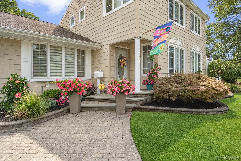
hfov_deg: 84.0
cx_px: 120
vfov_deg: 61.9
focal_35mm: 20
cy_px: 80
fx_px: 134
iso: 200
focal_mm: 20
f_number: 5.6
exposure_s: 1/320
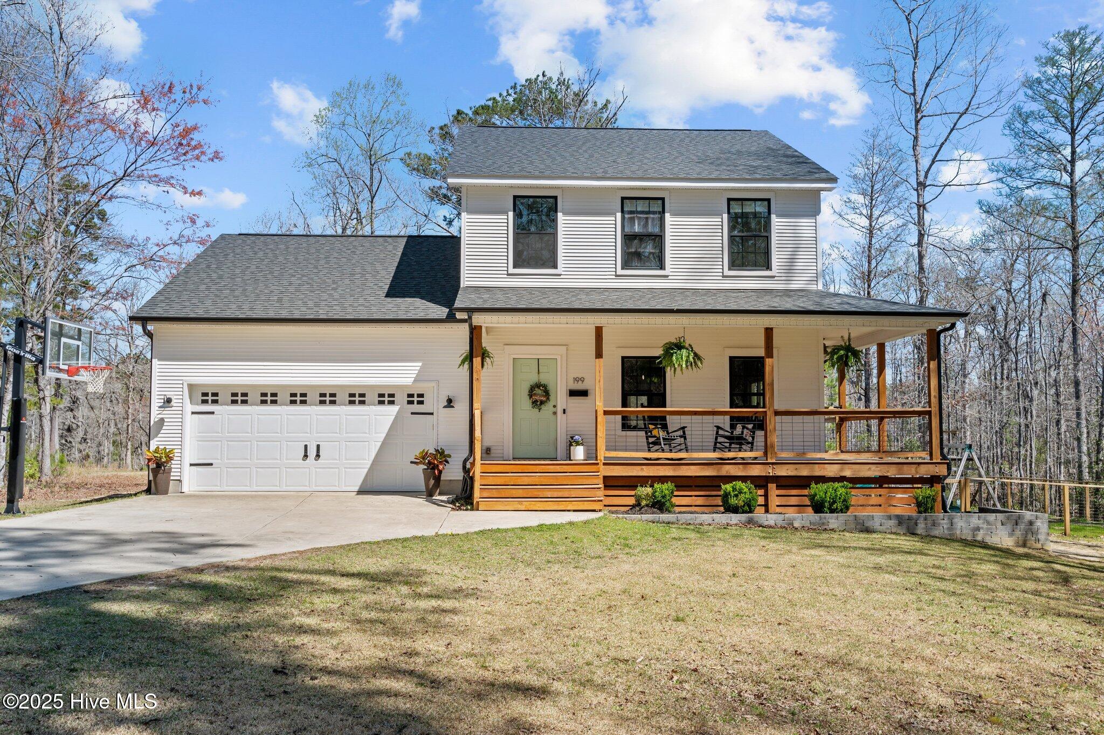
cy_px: 368
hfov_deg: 58.8
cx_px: 552
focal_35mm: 32
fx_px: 981
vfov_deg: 41.1
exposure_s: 1/1000
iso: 250
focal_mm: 32
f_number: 8
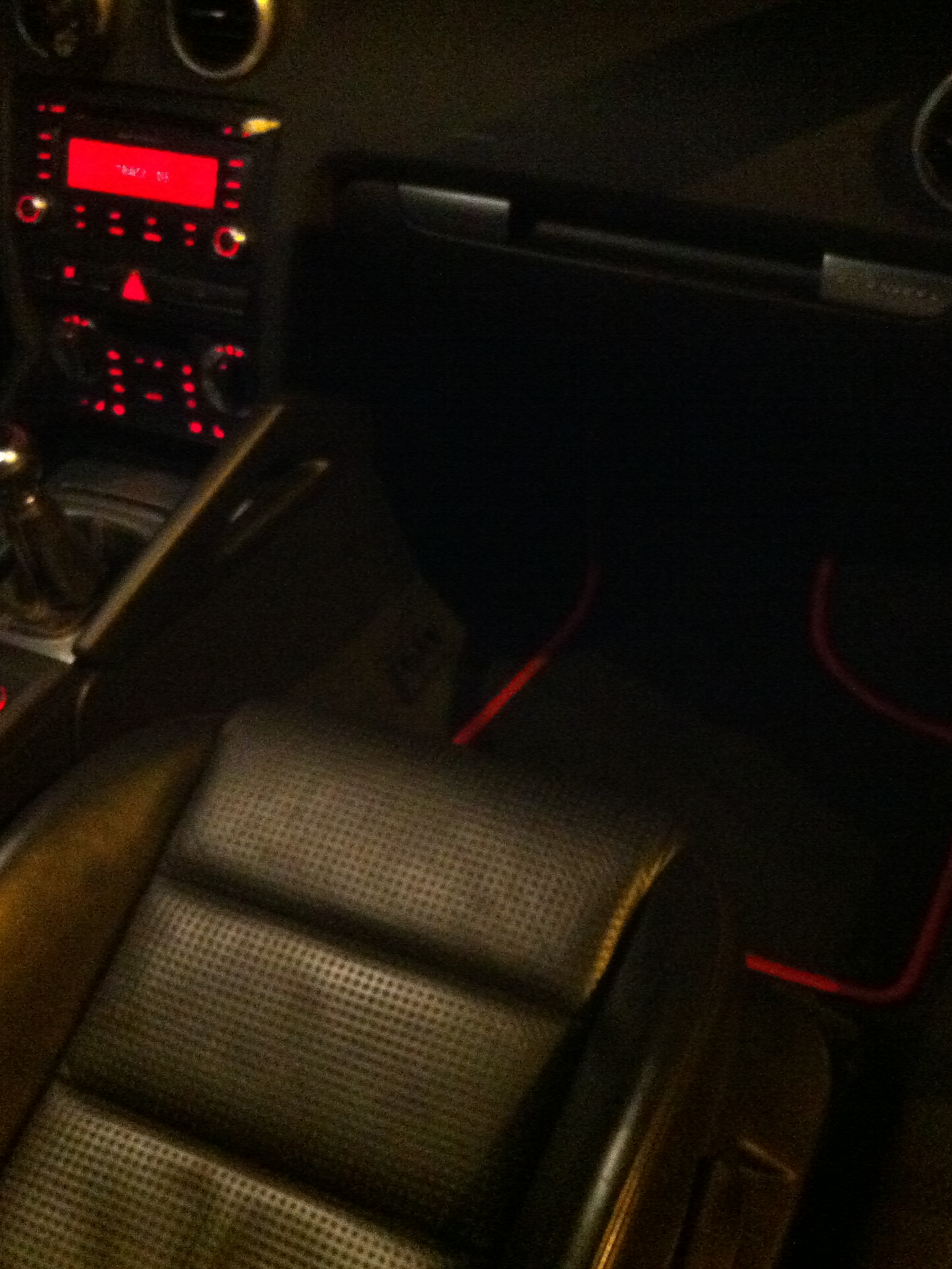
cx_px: 450
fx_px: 1723
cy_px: 636
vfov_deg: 40.4
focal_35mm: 47
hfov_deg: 30.9
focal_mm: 3.85
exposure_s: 1/15
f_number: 2.8
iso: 1000
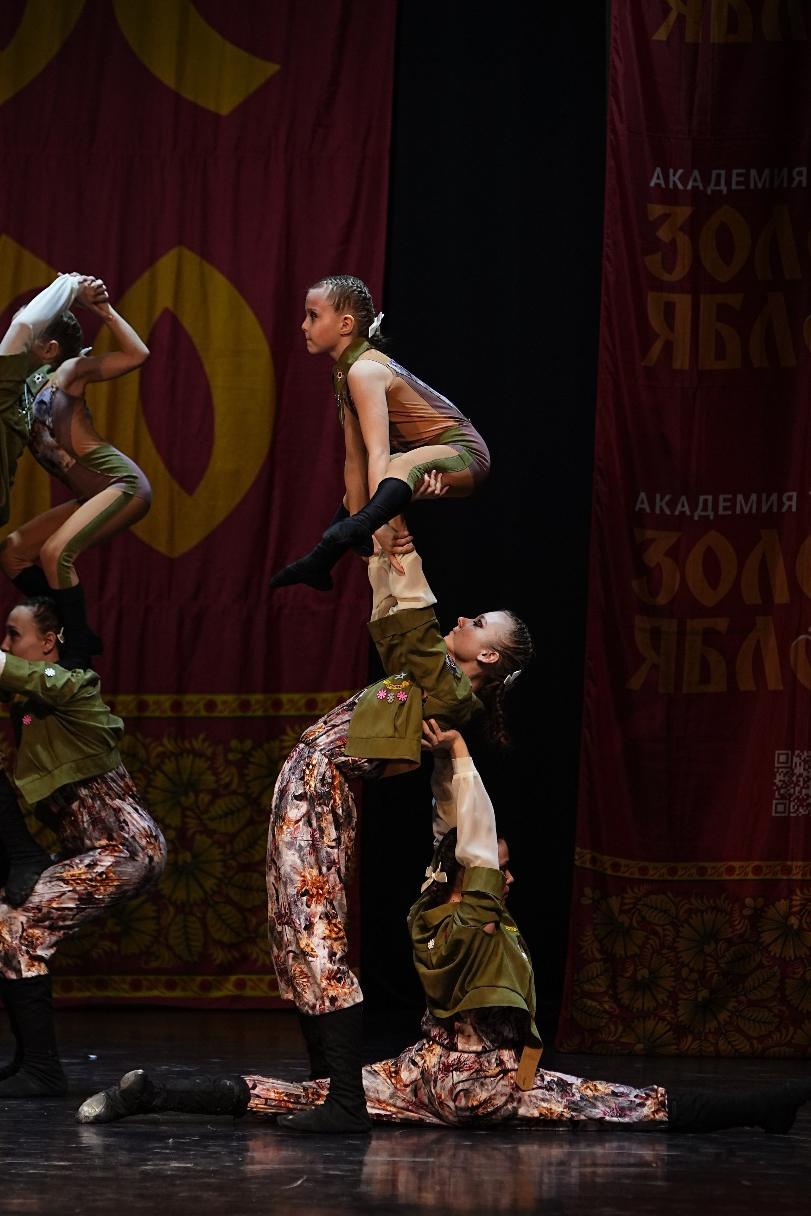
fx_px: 6825
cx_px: 406
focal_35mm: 202
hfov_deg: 6.8
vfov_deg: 10.2
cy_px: 608
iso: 1600
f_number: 3.2
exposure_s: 1/400
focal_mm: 135
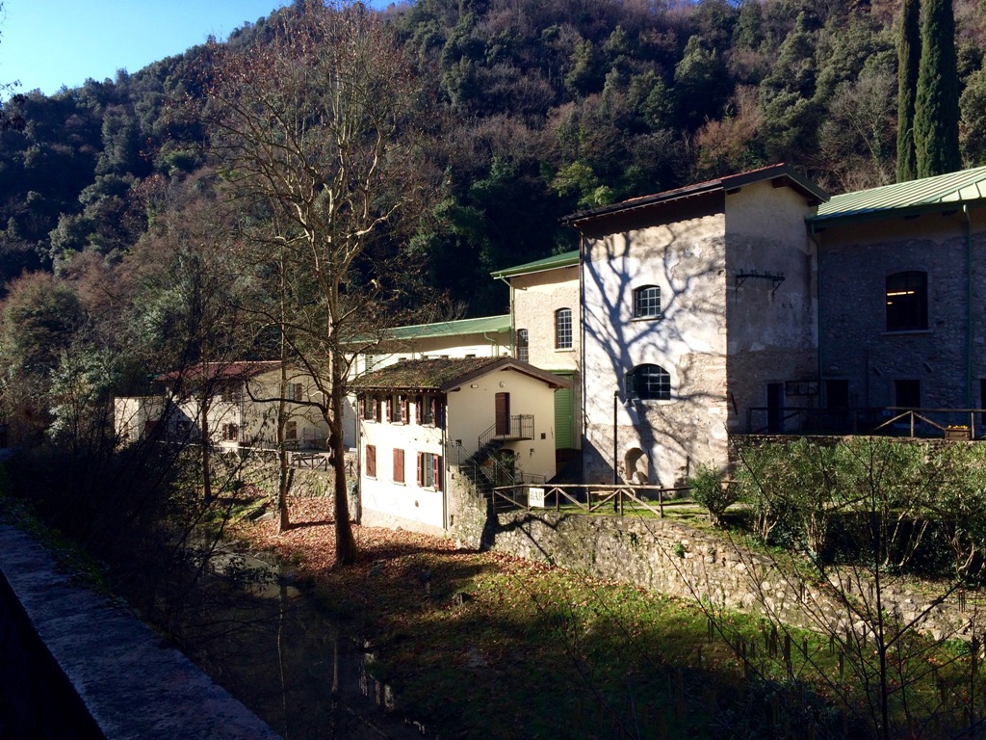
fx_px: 826
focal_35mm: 29
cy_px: 370
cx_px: 493
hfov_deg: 61.7
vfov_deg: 48.2
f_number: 2.2
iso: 32
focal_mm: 4.15
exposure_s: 1/892
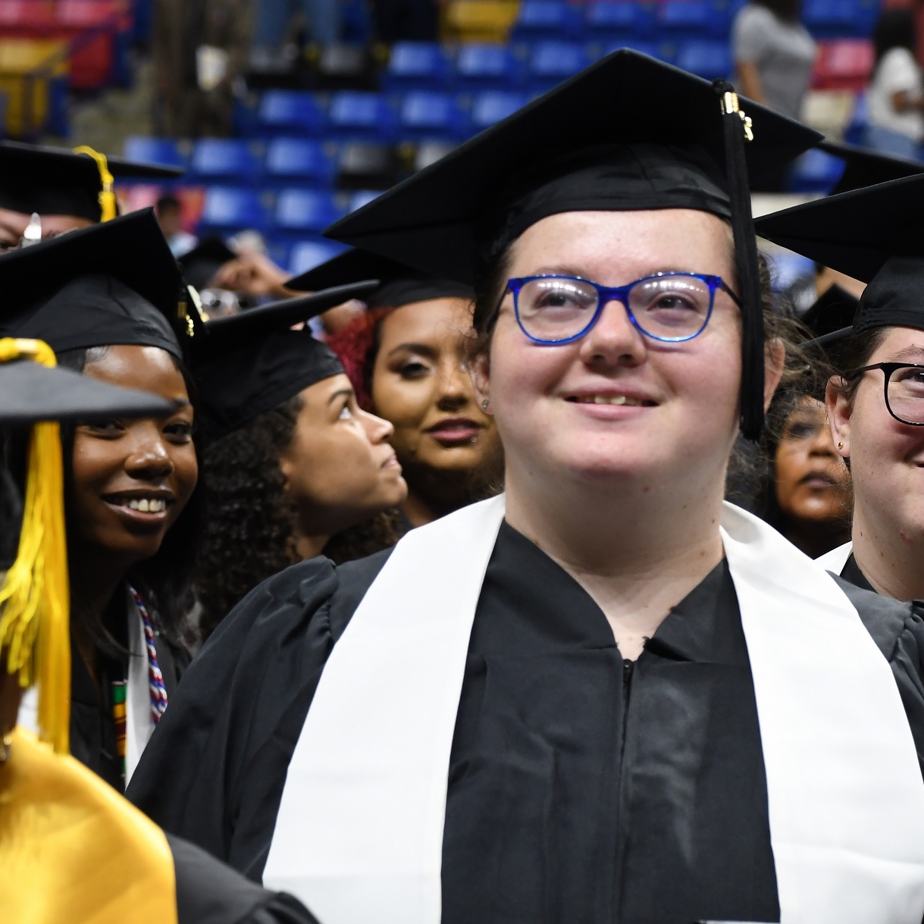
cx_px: 558
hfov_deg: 10.0
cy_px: 557
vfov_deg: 10.0
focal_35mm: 175
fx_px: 5278
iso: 1000
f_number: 5
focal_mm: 75
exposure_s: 1/80
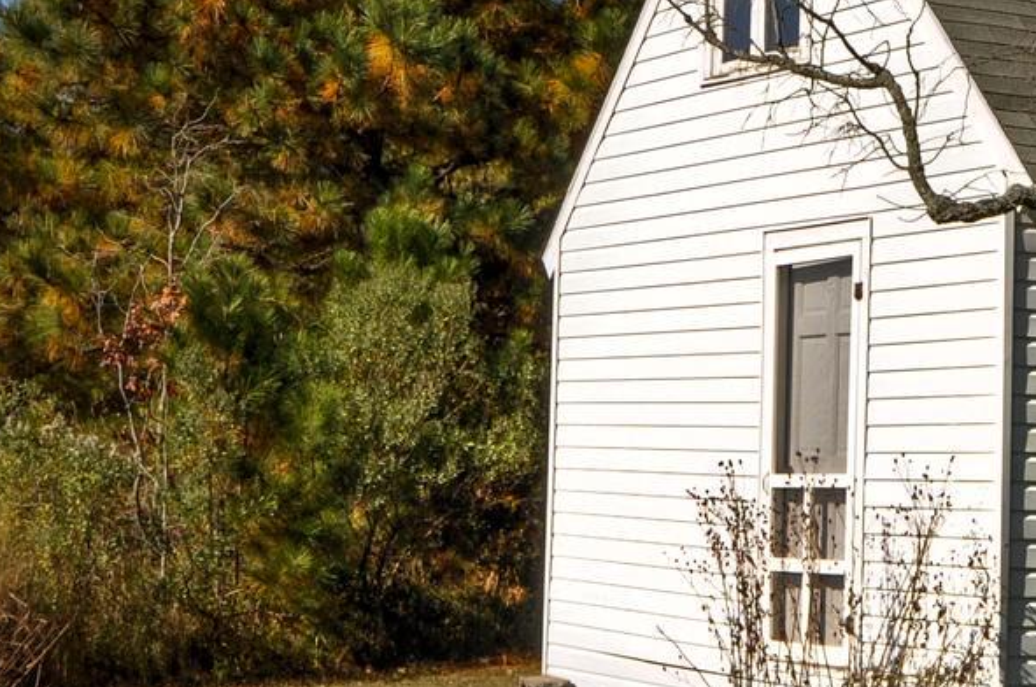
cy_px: 207
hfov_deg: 19.2
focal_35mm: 104
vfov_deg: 13.1
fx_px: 2988
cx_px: 989
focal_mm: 20
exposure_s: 1/200
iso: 200
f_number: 14
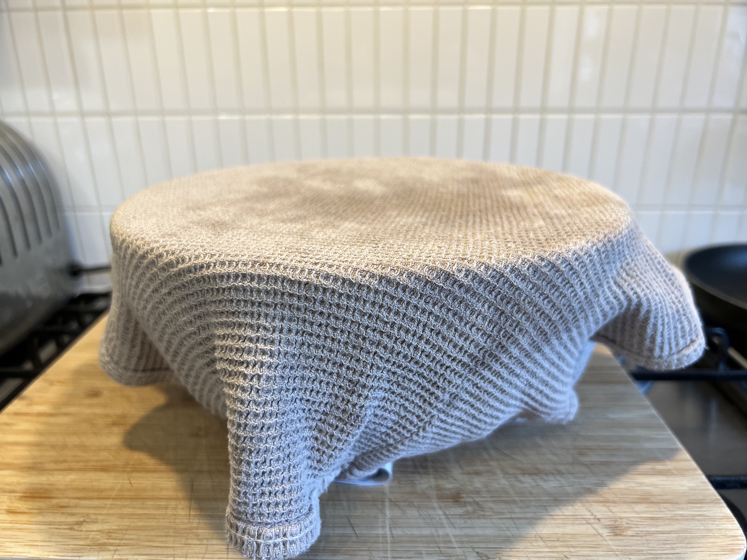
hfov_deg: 67.3
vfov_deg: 53.1
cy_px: 280
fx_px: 561
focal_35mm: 26
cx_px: 374
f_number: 1.5
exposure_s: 1/100
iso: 100
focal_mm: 5.7
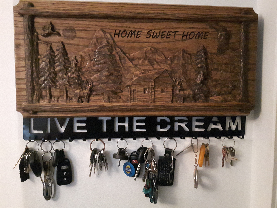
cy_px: 104
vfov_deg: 45.4
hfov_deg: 58.4
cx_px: 138
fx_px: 248
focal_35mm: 31
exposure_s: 1/15
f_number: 1.9
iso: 1000
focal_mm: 3.7
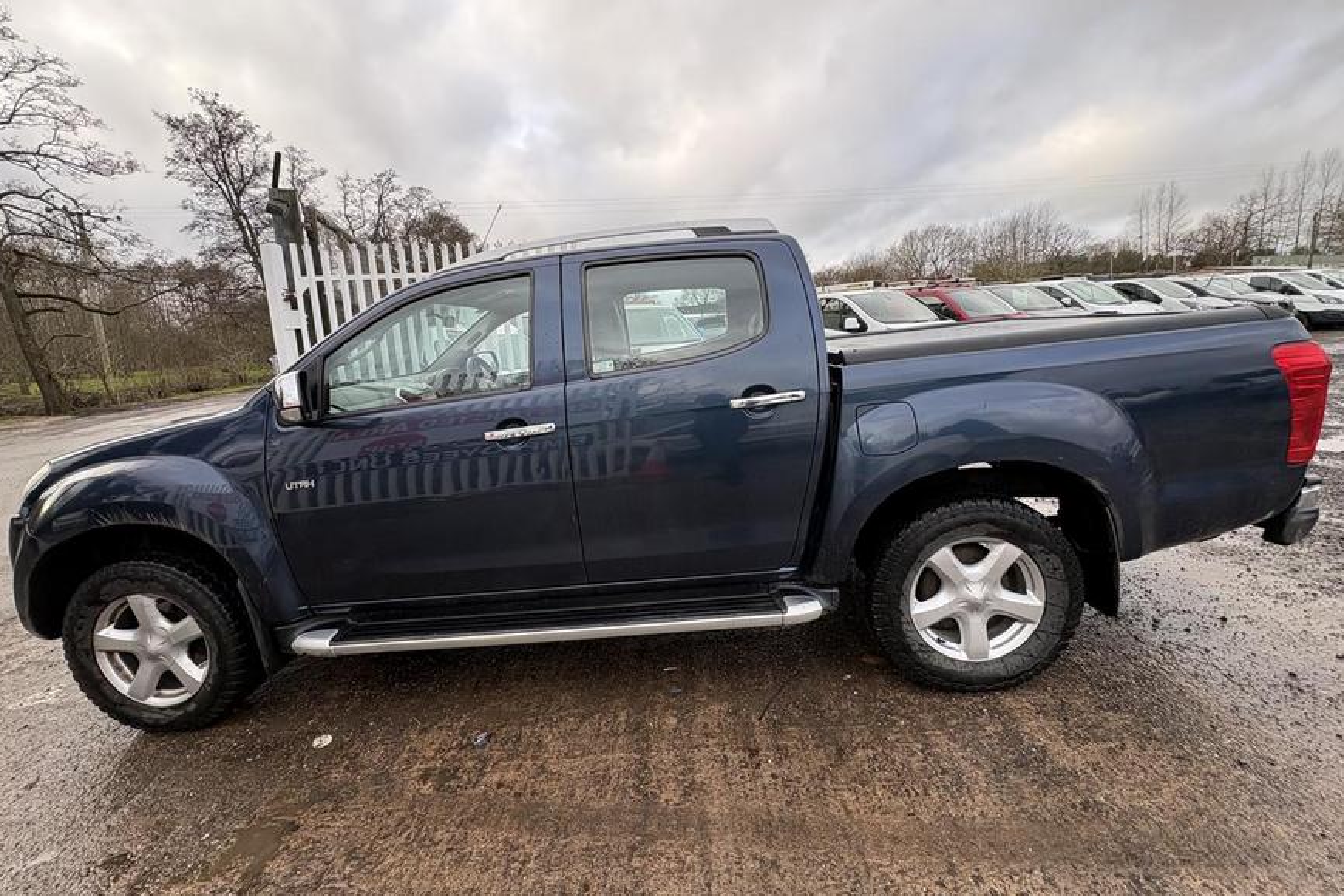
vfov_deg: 77.1
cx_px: 657
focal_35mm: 15
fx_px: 560
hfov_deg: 100.4
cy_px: 408
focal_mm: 2.22
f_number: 2.2
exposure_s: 1/207
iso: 64
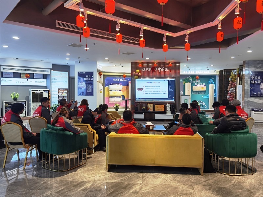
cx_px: 132
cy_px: 98
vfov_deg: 51.4
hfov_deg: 65.3
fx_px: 205
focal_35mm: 27
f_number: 1.9
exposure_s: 1/124
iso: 50
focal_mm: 6.71
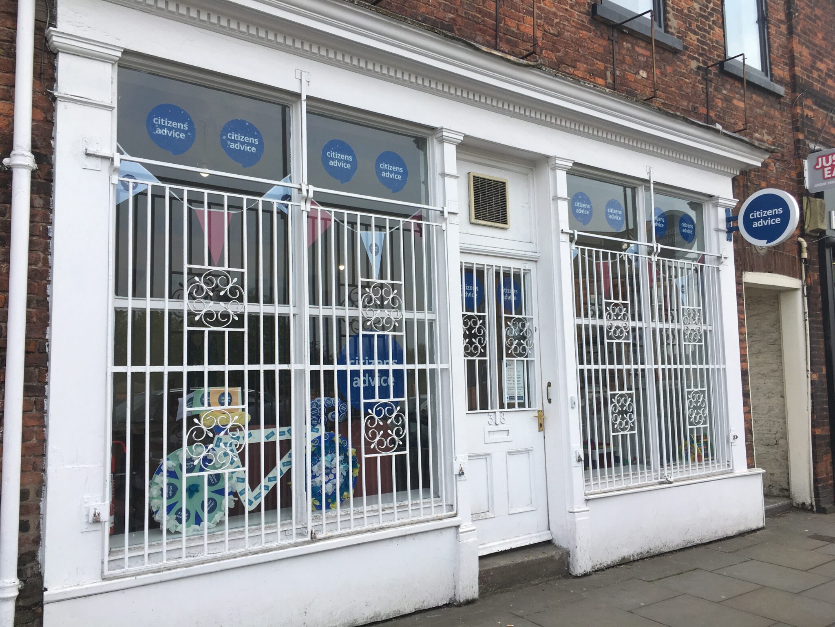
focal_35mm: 29
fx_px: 700
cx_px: 418
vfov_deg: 48.2
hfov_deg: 61.7
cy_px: 314
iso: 25
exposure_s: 1/466
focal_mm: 4.15
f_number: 2.2
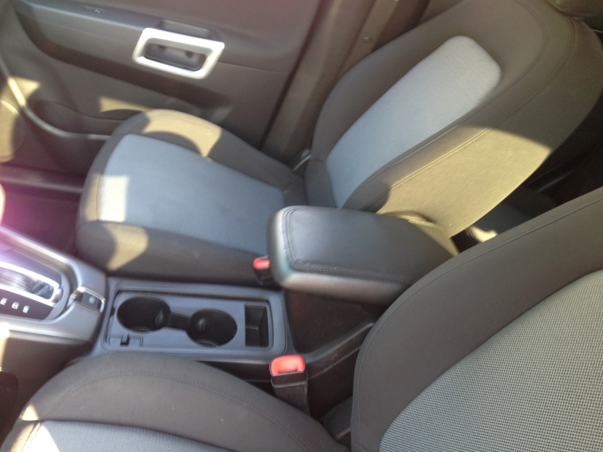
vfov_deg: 42.9
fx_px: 575
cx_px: 302
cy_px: 226
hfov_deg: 55.4
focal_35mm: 33
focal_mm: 4.12
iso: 50
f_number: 2.4
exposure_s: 1/24
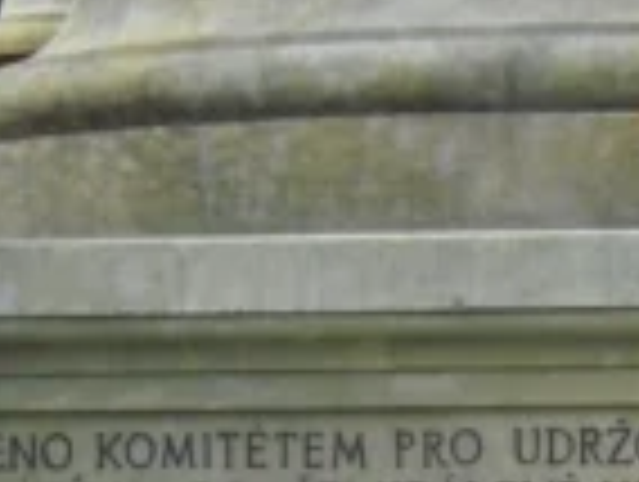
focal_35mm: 214
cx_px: 641
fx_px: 3957
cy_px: 559
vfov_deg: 6.9
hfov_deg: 9.2
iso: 200
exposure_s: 1/800
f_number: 3.8
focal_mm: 10.7
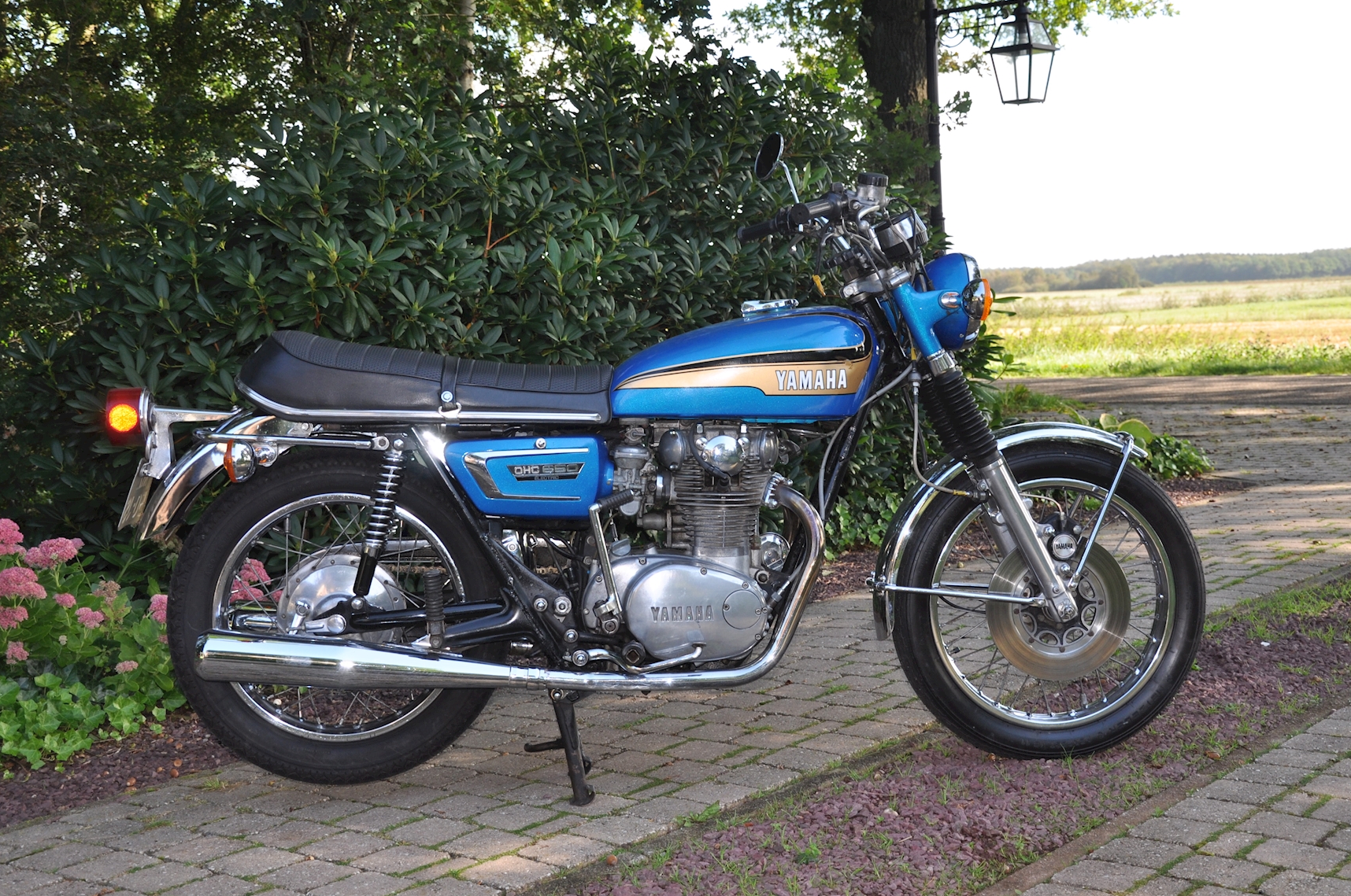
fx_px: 1761
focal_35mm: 47
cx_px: 707
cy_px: 413
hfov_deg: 42.0
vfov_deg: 28.6
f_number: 5.6
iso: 200
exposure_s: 1/200
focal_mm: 28
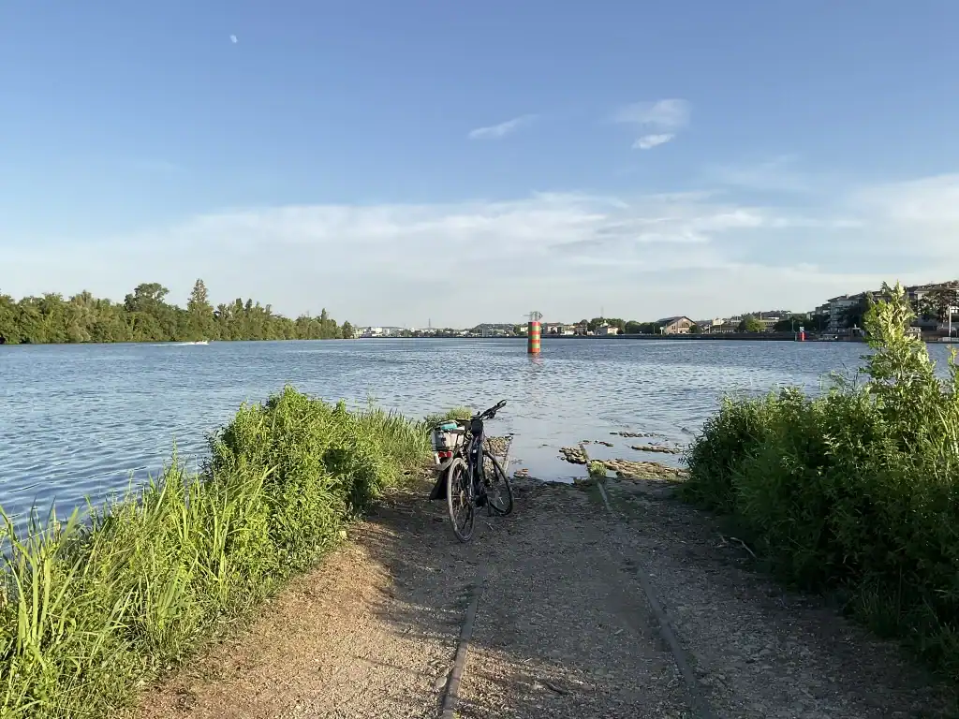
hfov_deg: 61.7
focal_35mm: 29
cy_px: 360
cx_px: 480
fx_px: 803
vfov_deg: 48.2
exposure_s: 1/1534
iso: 16
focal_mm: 3
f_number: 1.8
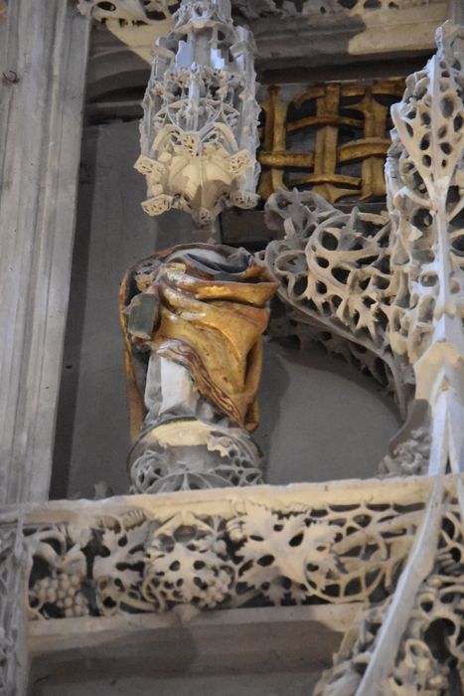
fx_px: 3913
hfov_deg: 6.8
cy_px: 348
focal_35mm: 202
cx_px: 232
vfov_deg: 10.2
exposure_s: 1/80
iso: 12800
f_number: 5
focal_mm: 135
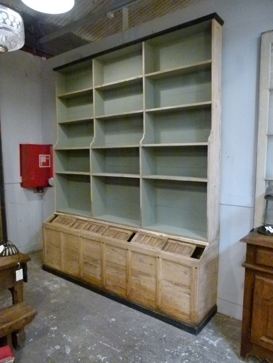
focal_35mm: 25
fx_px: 263
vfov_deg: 69.4
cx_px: 136
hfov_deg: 54.9
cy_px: 182
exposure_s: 1/15
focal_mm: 4.5
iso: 800
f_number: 2.8
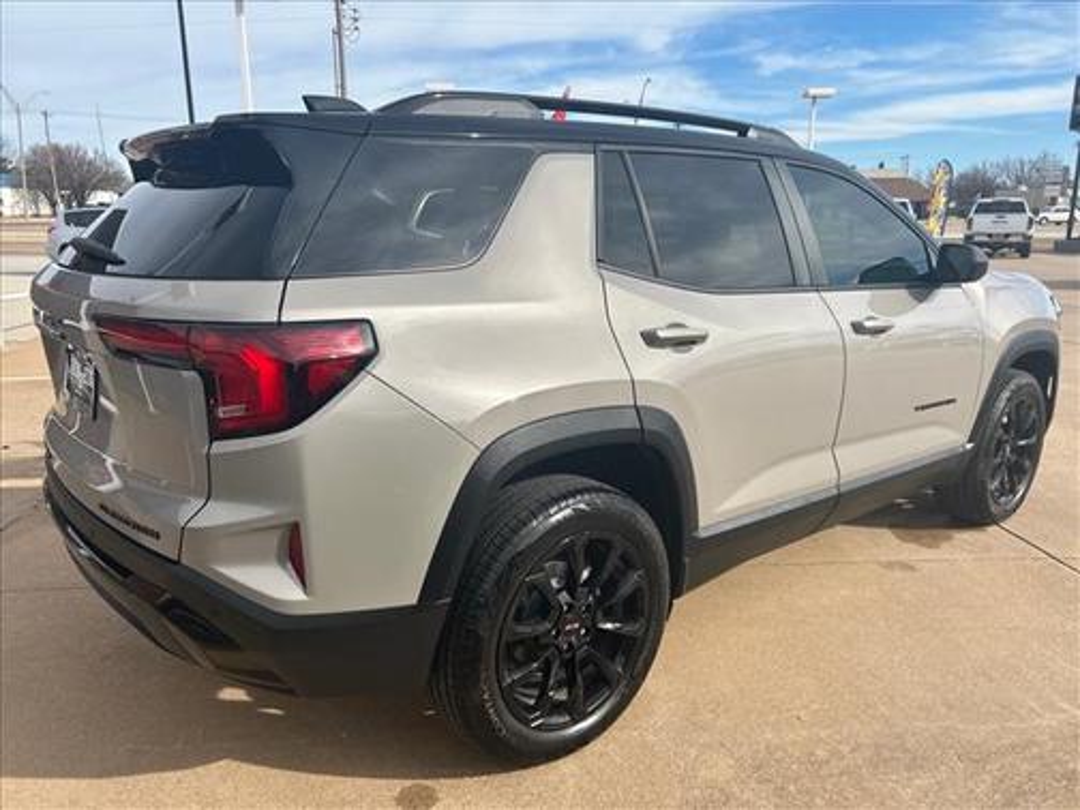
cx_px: 540
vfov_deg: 53.1
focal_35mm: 26
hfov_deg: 67.3
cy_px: 405
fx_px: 811
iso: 50
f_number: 1.5
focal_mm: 5.7
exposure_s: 1/3704
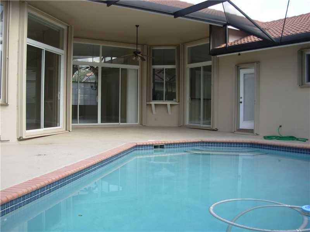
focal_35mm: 38
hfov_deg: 49.0
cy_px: 116
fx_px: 340
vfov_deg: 37.7
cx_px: 155
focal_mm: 6.3
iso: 50
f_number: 2.9
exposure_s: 1/128
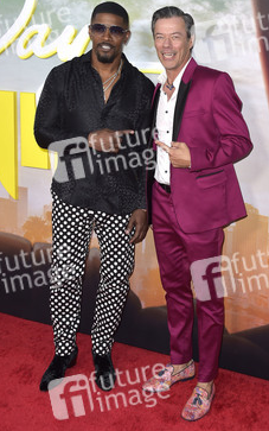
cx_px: 144
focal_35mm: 45
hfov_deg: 28.6
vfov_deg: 44.4
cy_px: 214
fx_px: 528
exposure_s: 1/250
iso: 500
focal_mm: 40
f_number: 5.6
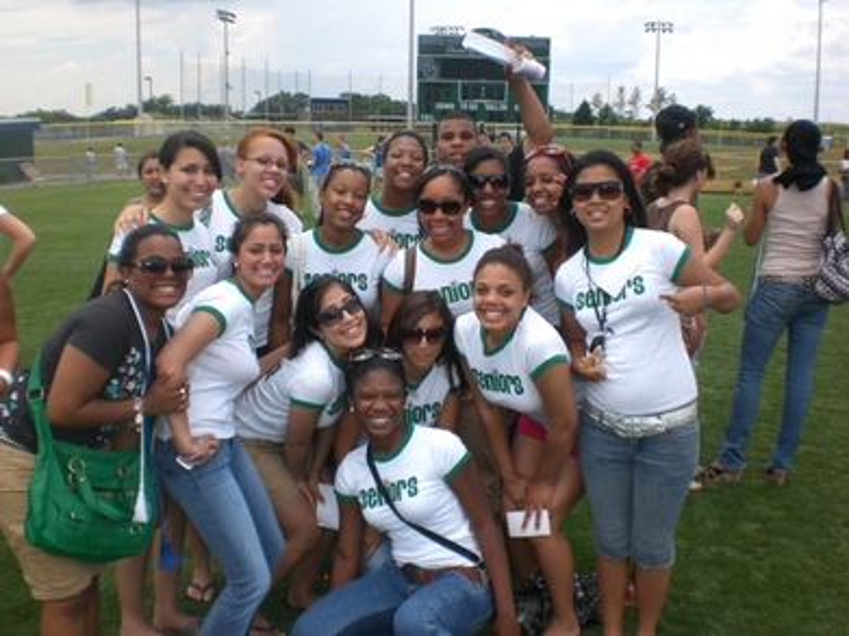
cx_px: 424
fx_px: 932
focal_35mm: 38
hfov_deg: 49.0
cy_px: 318
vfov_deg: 37.7
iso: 50
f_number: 4.4
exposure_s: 1/320
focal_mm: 6.3
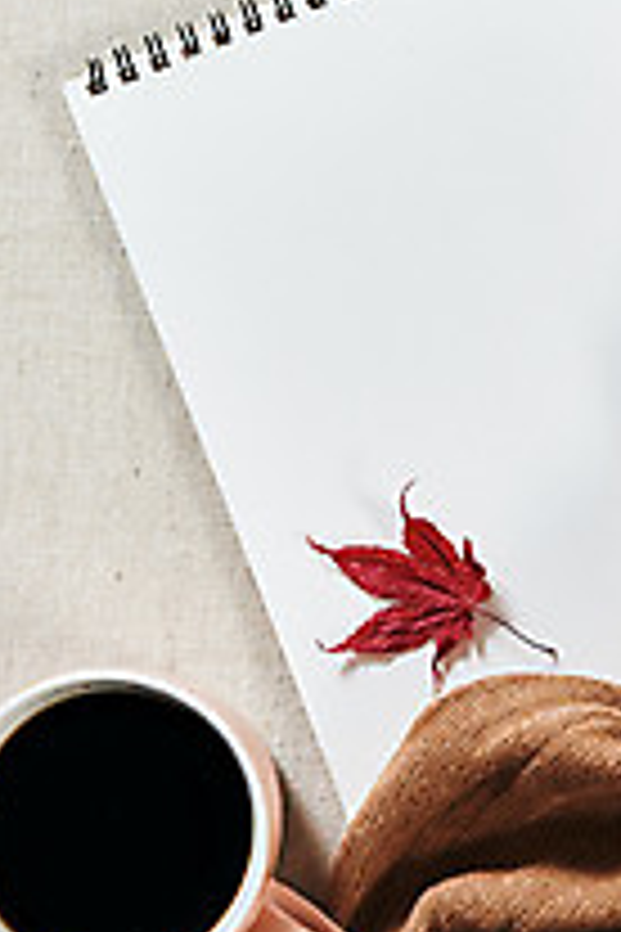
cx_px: 439
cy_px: 315
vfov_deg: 15.2
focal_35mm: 135
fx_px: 3493
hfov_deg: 10.1
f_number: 5.6
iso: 100
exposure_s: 1/125
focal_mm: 70
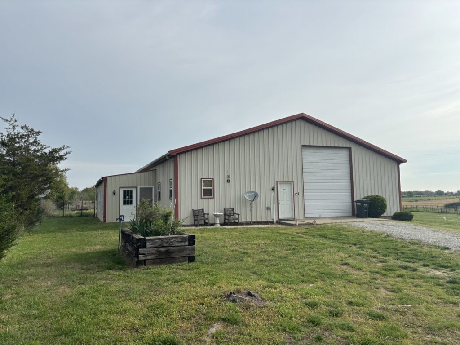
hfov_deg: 67.3
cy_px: 172
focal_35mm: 26
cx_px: 230
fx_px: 346
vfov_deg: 53.1
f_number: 1.6
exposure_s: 1/4630
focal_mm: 5.96
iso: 50
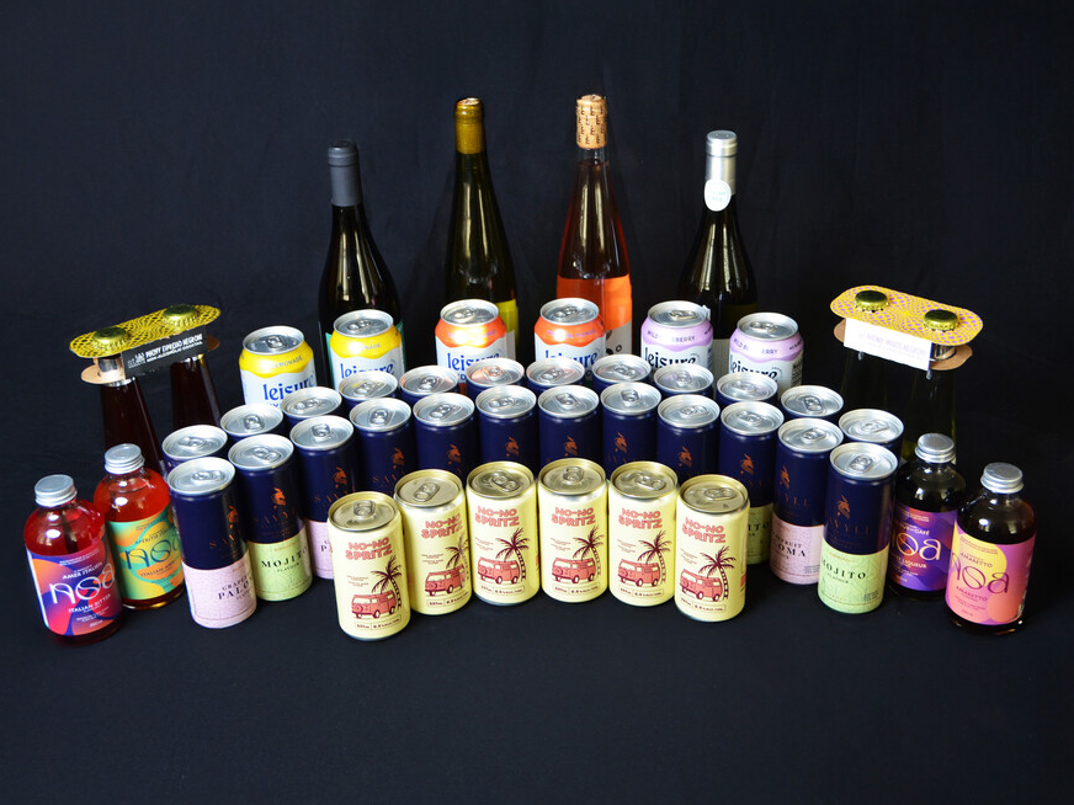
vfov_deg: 33.6
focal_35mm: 43
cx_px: 559
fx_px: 1334
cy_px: 397
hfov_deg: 43.8
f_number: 4
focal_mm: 26
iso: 720
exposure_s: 1/60
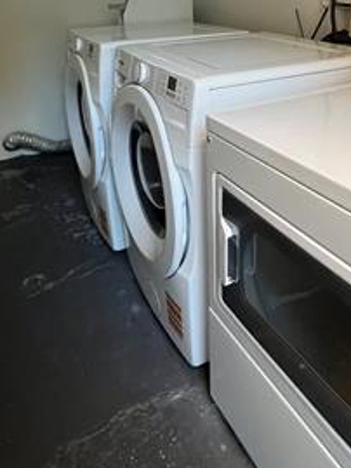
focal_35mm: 29
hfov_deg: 48.0
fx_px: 392
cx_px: 209
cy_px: 132
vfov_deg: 59.2
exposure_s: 1/60
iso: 640
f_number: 1.8
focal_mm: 1.57
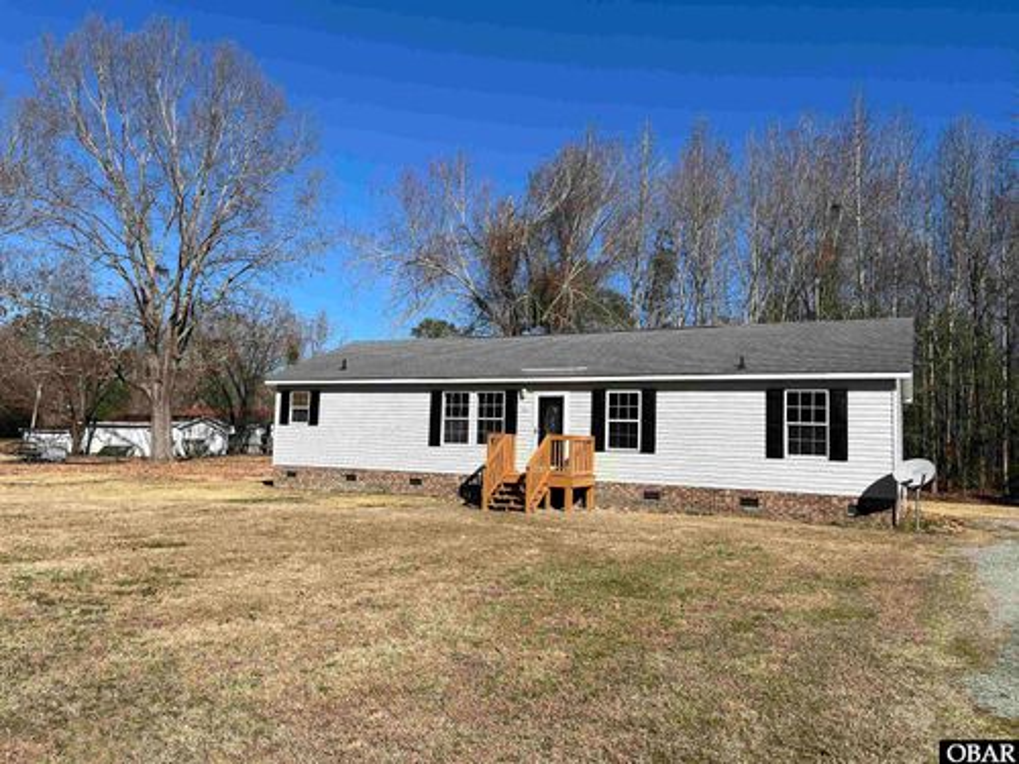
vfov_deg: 53.1
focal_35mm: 26
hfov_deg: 67.3
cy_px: 382
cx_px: 510
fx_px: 765
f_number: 1.6
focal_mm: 5.1
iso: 50
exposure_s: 1/4854
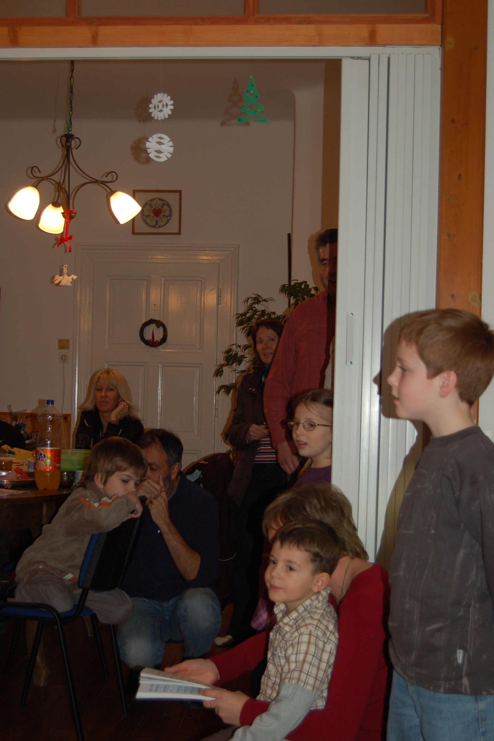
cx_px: 243
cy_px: 365
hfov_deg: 27.5
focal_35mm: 49
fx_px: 1008
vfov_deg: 40.3
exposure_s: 1/60
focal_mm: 32
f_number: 4.5
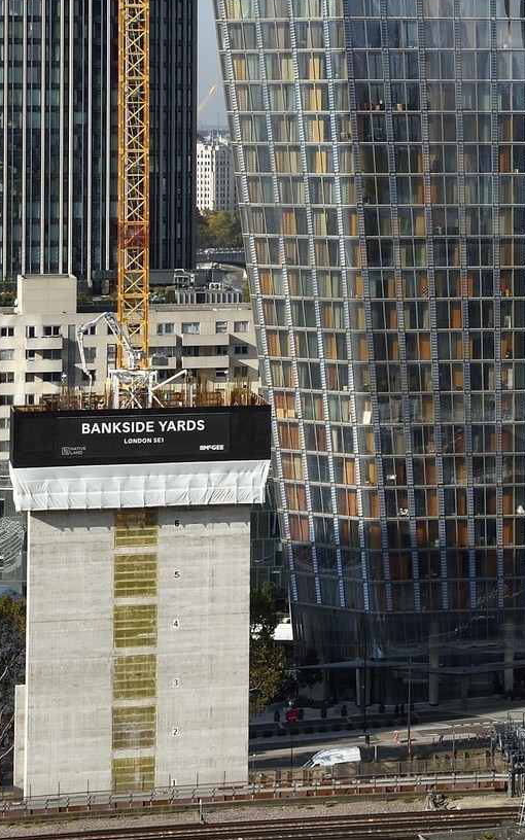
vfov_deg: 15.3
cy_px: 56
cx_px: 710
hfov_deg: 9.5
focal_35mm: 135
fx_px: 3091
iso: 200
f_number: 13
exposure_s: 1/320
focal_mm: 45
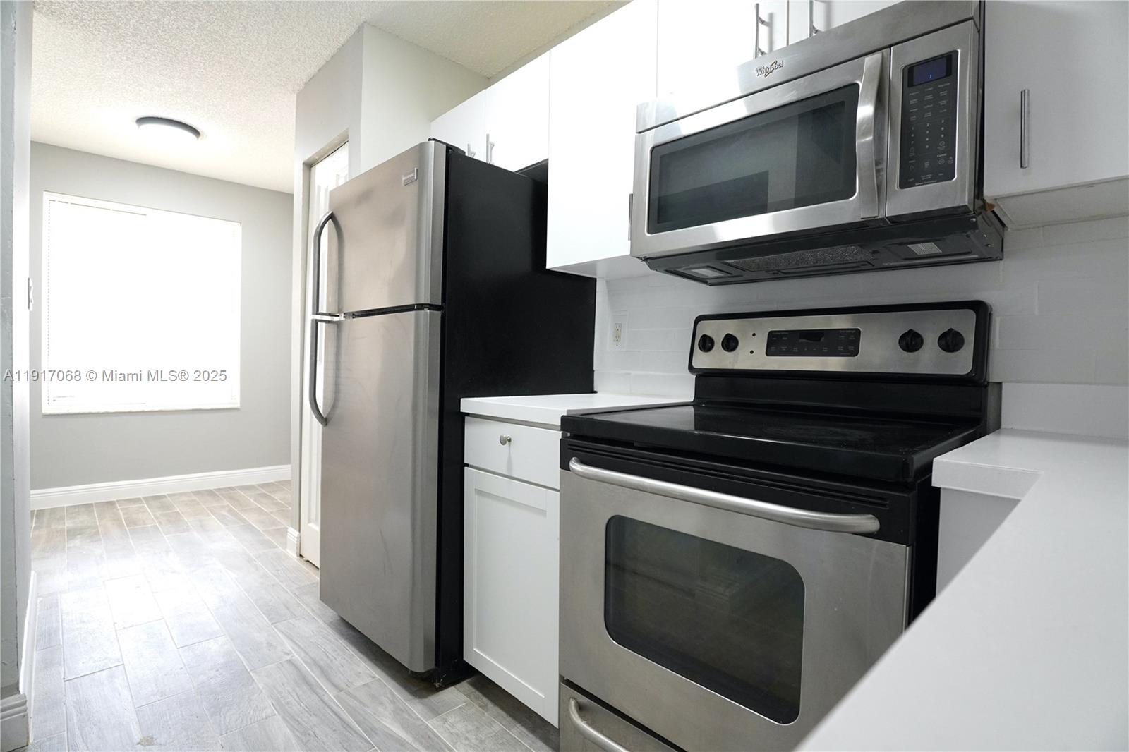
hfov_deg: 95.0
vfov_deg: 72.0
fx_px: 517
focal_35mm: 16
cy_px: 376
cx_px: 564
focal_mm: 11
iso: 1250
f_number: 4
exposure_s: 1/160
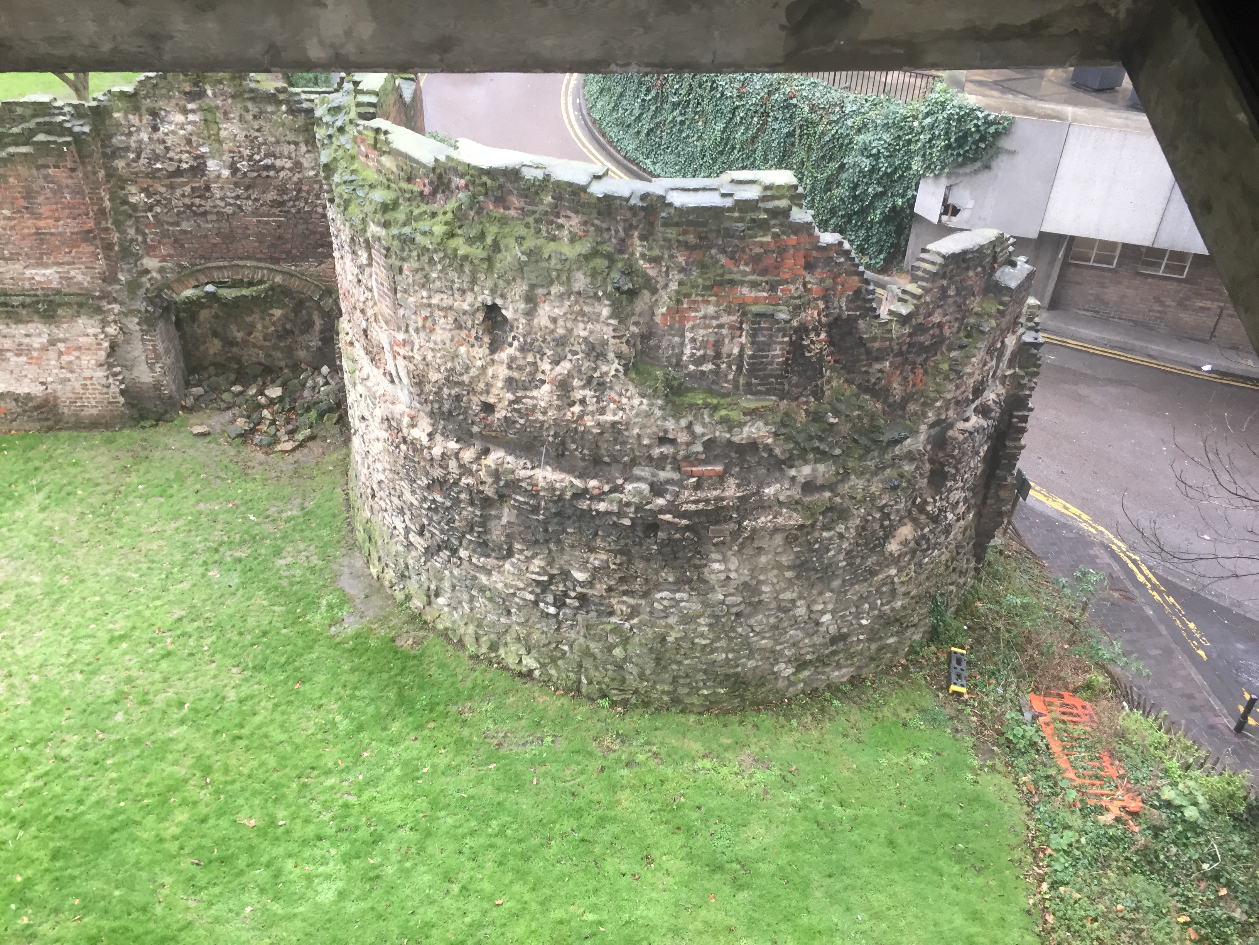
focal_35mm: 29
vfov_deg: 48.2
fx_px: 1055
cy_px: 472
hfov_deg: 61.7
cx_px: 630
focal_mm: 4.15
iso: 80
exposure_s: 1/33
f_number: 2.2
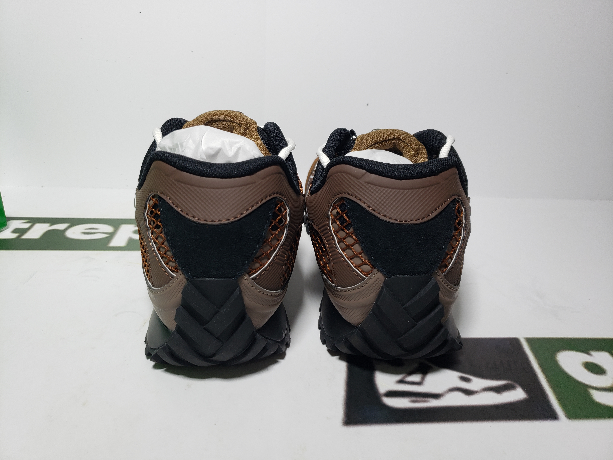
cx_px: 306
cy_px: 230
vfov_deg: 53.1
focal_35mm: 26
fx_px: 460
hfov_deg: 67.3
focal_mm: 4.3
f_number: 1.5
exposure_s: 1/432
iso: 50
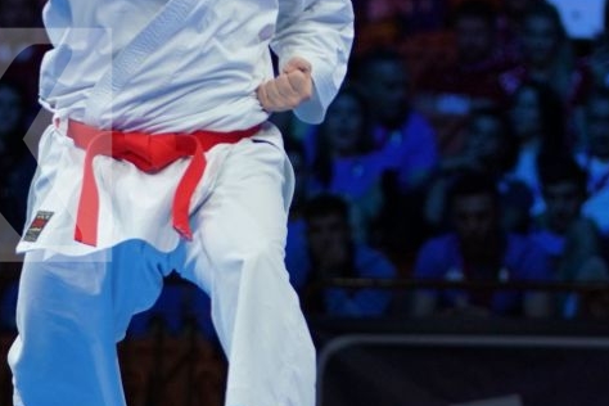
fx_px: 7713
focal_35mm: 456
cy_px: 145
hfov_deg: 4.5
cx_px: 428
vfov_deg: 3.0
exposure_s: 1/500
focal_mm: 120
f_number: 2.8
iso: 500
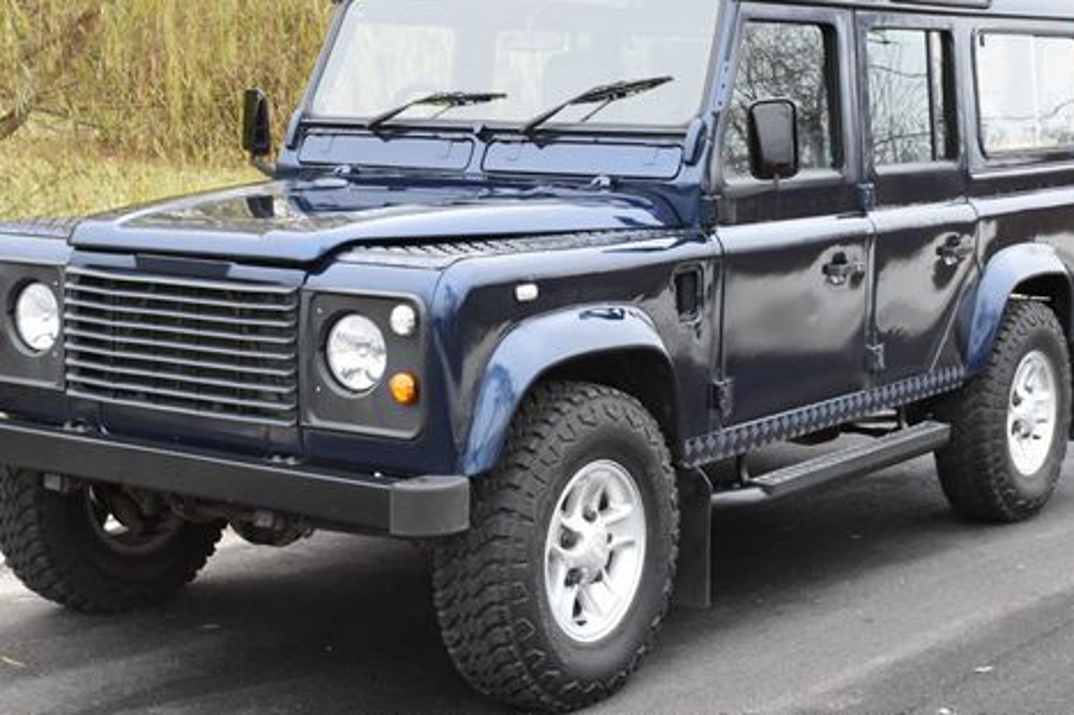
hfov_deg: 28.9
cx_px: 552
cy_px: 285
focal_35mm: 70
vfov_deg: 19.4
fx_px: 2087
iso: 2000
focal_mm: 34
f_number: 13
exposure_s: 1/80
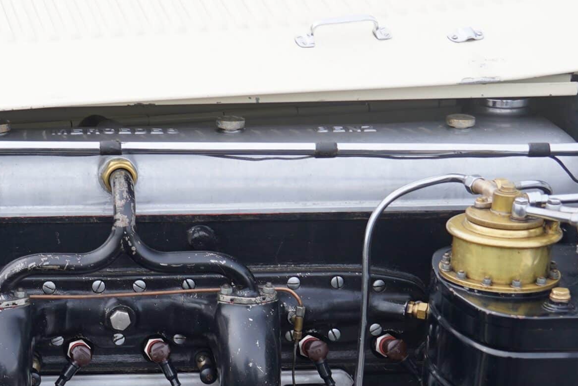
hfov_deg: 22.7
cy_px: 369
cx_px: 99
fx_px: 1413
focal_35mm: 88
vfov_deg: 15.3
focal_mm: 27
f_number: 4
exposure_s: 1/60
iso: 125
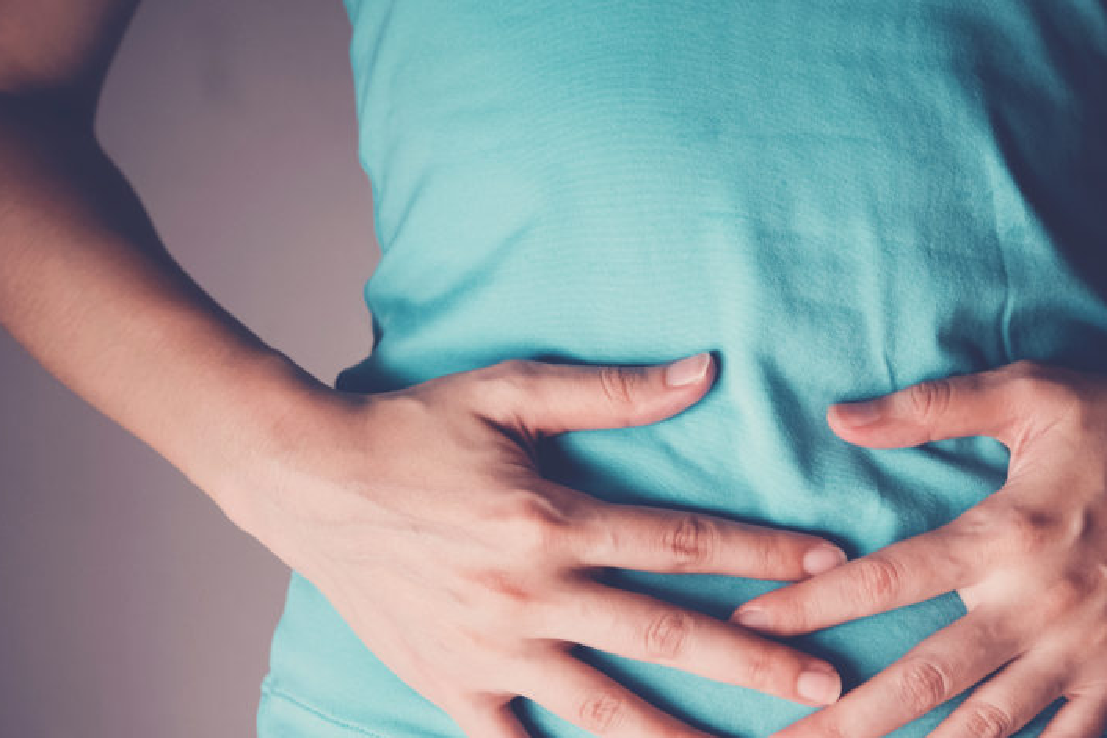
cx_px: 798
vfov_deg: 18.4
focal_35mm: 74
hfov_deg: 27.1
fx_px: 2276
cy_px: 447
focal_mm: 34.2
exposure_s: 1/75
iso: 500
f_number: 2.8
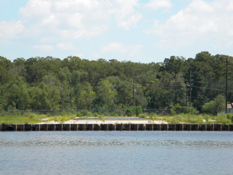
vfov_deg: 10.0
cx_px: 116
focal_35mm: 148
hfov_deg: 13.3
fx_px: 996
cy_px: 88
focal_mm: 26.8
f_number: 5
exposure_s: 1/406
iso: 80
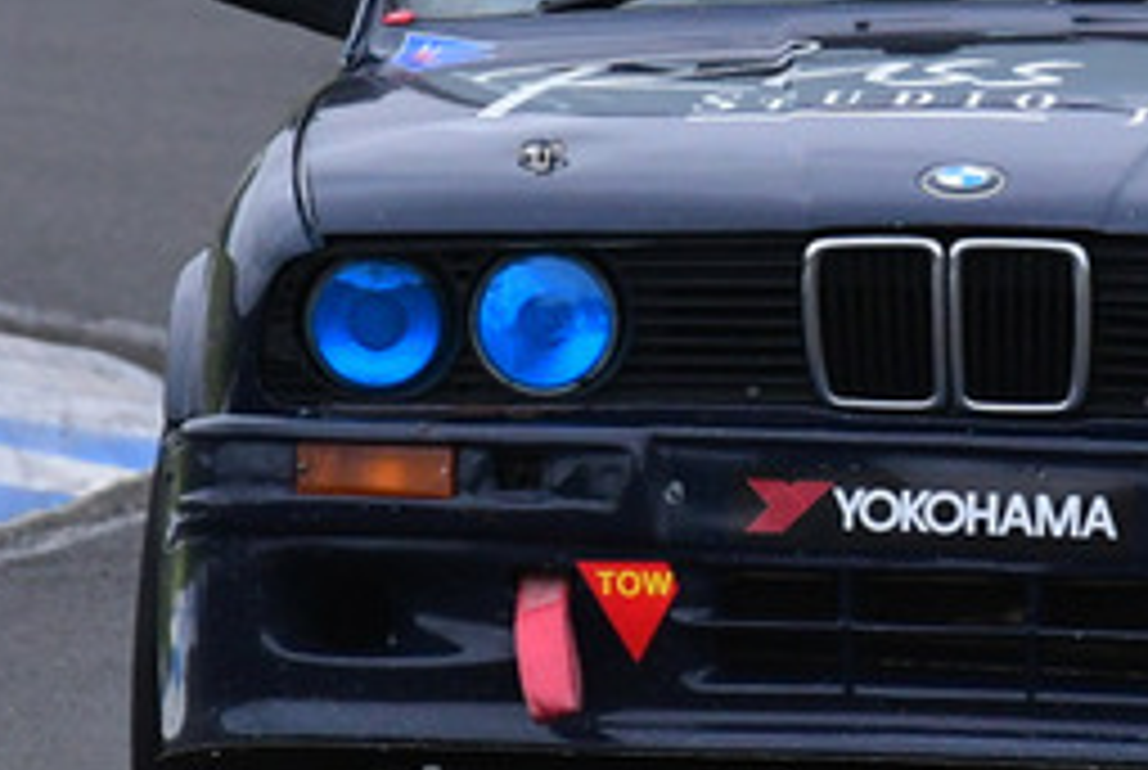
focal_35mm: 2067
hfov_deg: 1.0
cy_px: -72
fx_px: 66029
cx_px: 873
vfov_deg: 0.7
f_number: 9
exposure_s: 1/640
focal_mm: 440
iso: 2000
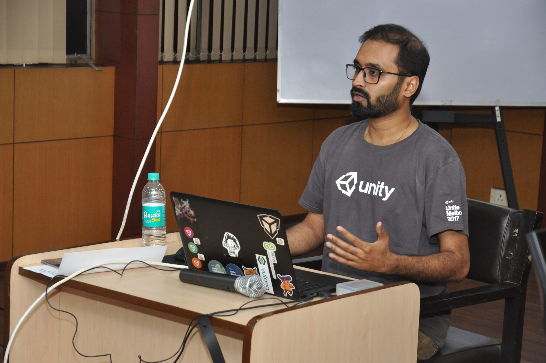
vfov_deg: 14.7
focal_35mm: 93
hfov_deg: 21.9
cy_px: 182
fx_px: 1409
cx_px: 273
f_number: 5.6
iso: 800
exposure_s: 1/60
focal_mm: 62
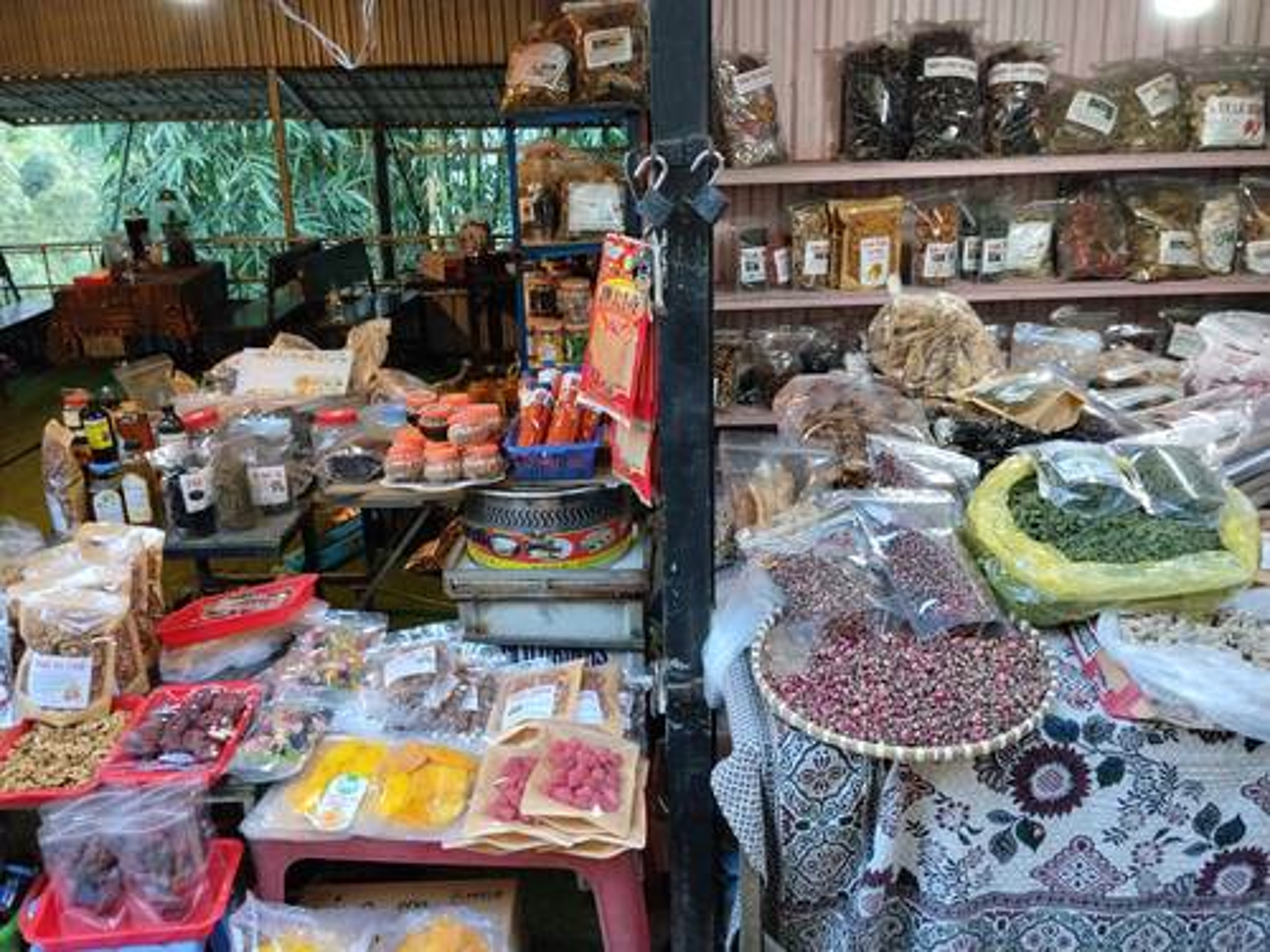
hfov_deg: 61.7
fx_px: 1064
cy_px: 476
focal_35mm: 29
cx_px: 635
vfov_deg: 48.2
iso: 160
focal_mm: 4.22
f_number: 1.8
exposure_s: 1/33.3
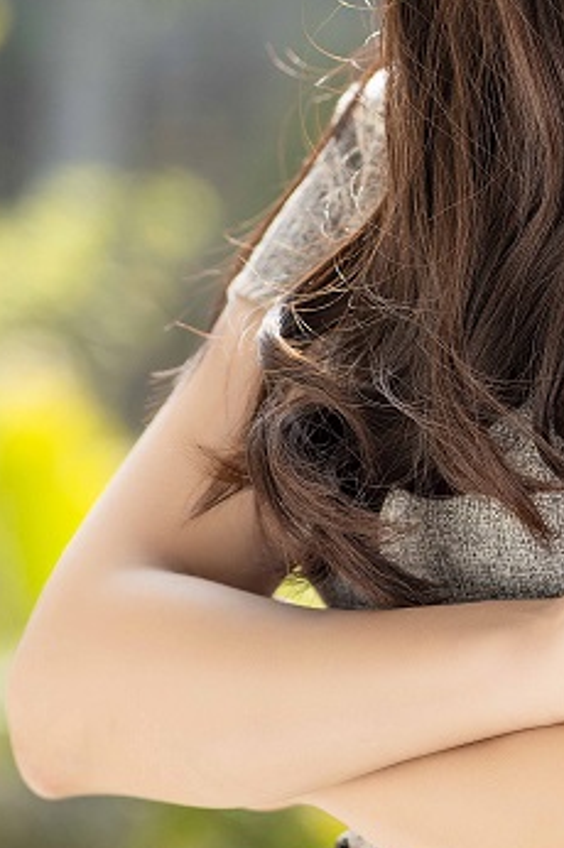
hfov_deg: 4.3
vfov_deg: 6.5
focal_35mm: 319
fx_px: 7511
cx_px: 728
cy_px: 368
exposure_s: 1/400
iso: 100
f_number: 3.2
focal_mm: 105
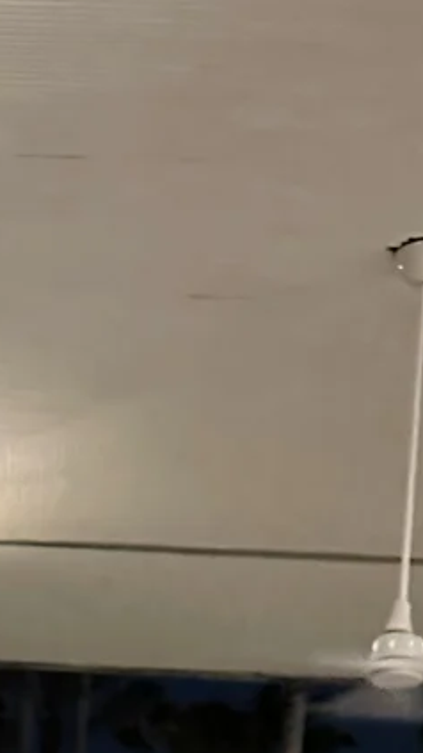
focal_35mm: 89
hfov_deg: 13.3
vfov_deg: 19.5
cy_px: 1250
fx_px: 1774
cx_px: -69
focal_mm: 6.86
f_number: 1.78
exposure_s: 1/17
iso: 2500
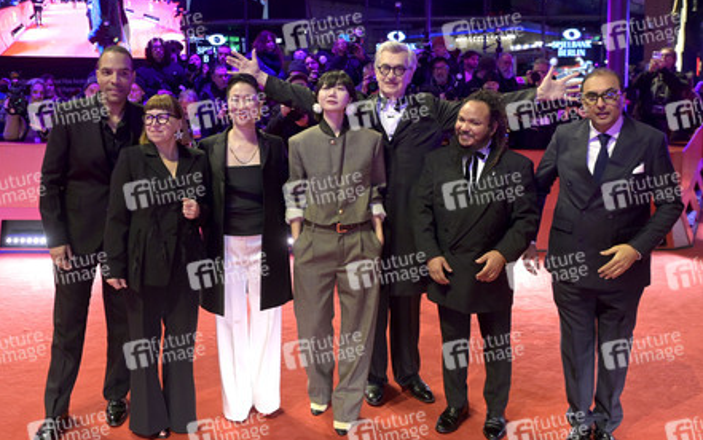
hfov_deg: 72.5
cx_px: 345
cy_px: 231
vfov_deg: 49.3
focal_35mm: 25
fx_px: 479
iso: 1600
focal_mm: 24
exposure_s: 1/250
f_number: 4
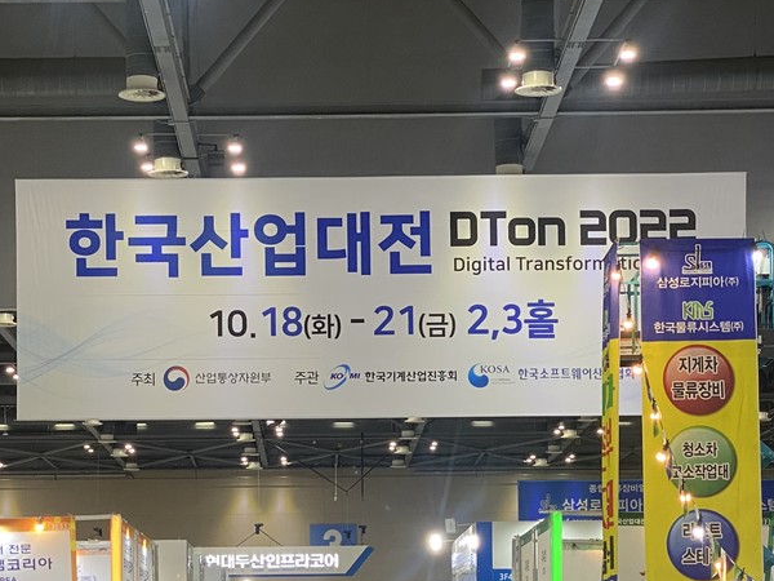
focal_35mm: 111
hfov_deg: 17.7
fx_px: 2482
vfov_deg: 13.2
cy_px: 522
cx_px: 330
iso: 100
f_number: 2
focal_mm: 6
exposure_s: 1/60
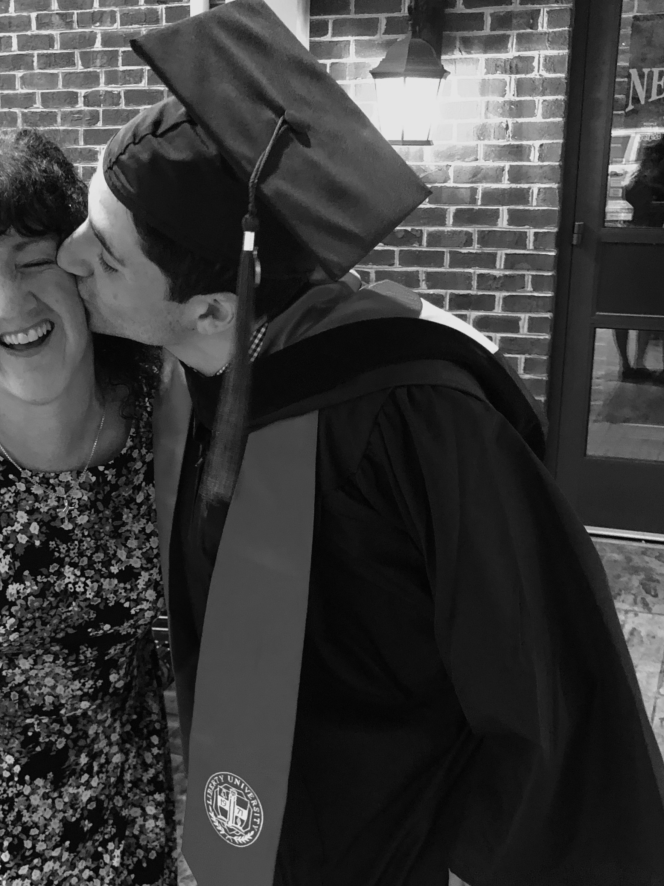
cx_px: 195
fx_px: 1228
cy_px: 510
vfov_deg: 39.6
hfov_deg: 29.9
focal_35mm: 48
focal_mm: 4
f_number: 1.8
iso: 100
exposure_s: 1/6
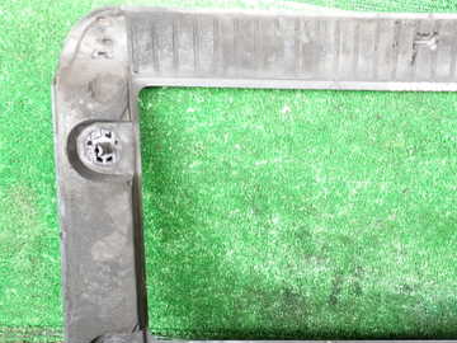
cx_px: 330
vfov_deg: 28.9
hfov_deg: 37.5
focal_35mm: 50
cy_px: 225
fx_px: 660
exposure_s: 1/30
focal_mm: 5.4
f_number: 2.3
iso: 250
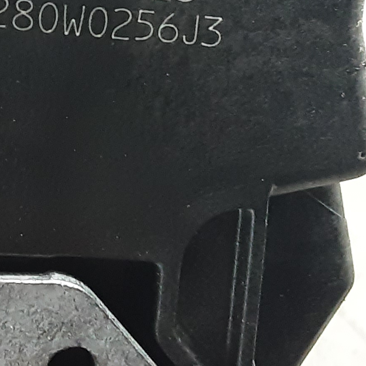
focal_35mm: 89
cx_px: 63
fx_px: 1065
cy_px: 15
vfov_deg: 19.1
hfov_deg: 19.3
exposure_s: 1/25
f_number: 1.9
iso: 250
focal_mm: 2.91
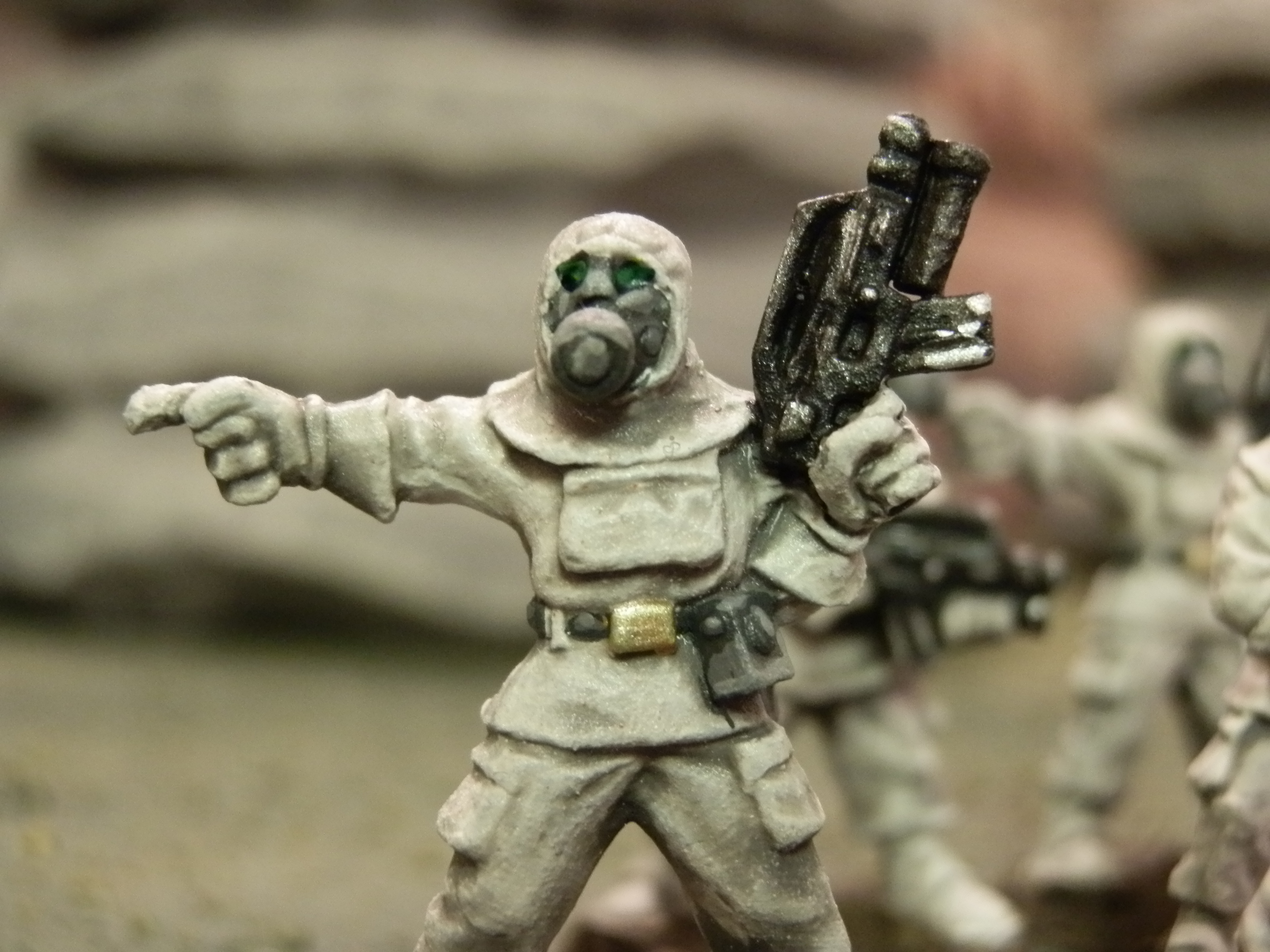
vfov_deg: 24.0
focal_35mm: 61
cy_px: 476
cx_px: 635
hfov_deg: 31.7
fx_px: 2238
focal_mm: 10.99
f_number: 3.7
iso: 400
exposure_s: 1/8
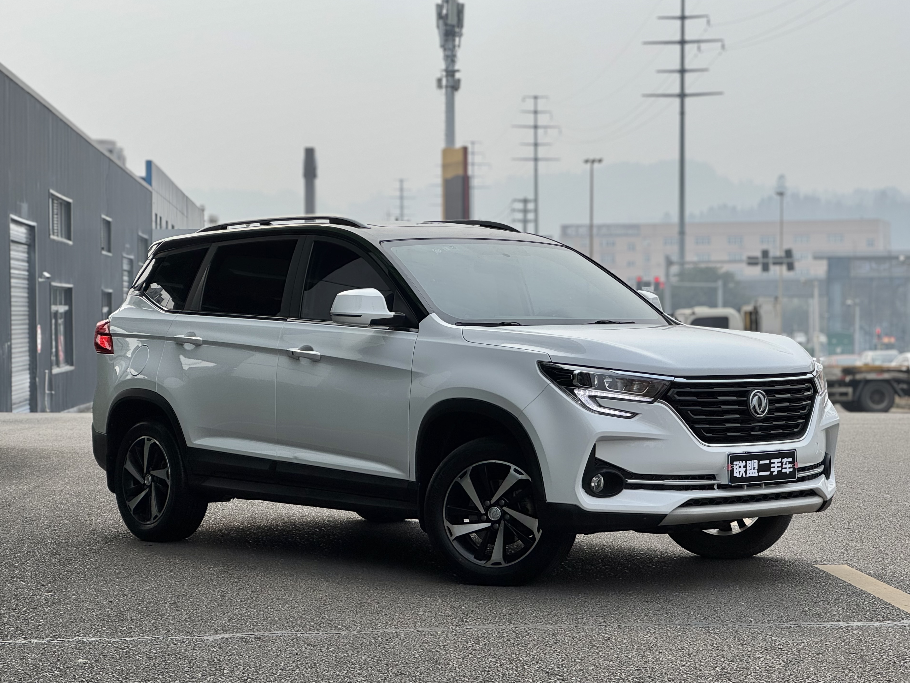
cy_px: 345
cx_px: 453
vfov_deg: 18.2
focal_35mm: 81
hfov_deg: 24.1
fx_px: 2129
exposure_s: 1/889
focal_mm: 9
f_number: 2.8
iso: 25
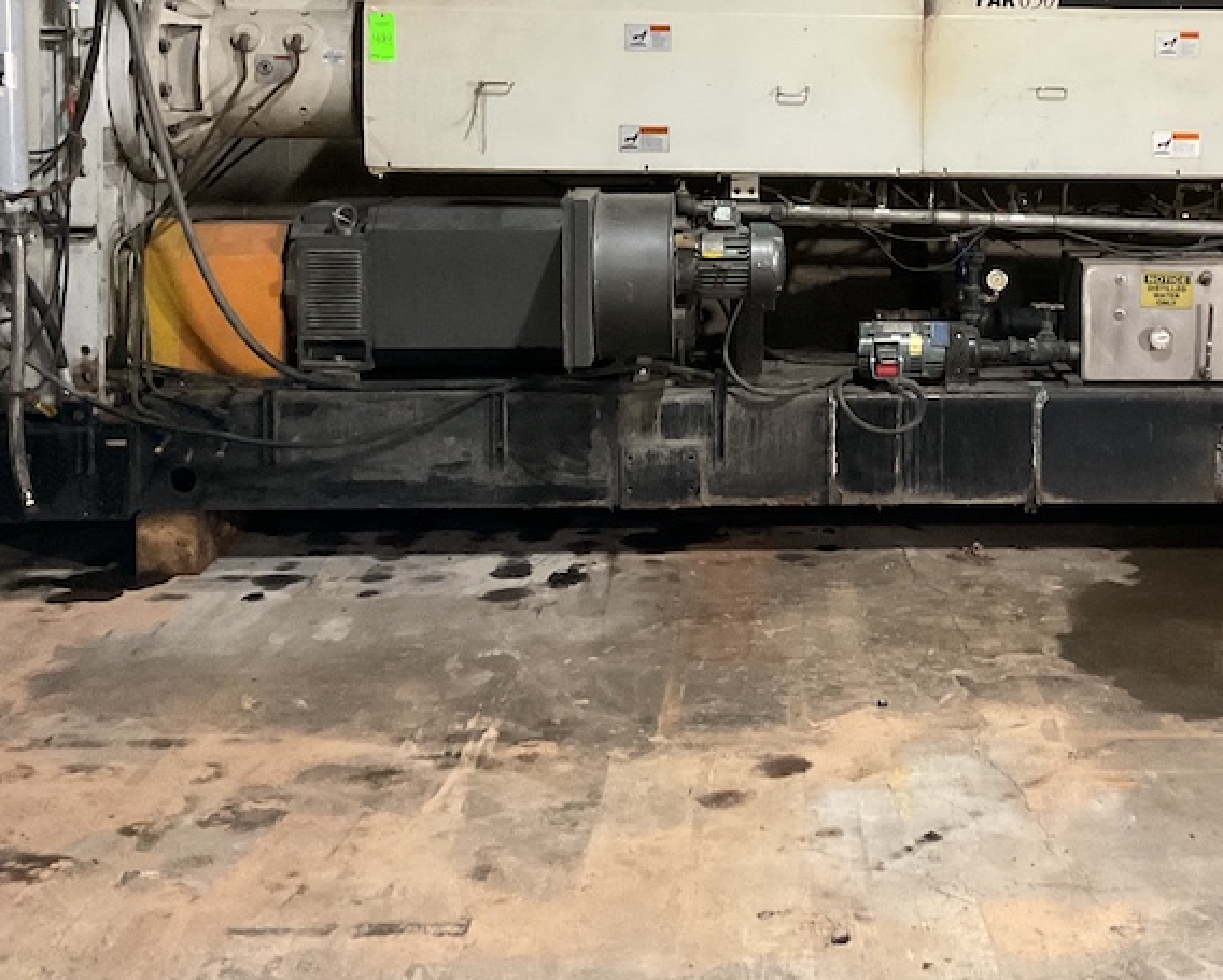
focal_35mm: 51
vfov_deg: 29.0
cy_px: 181
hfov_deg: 36.0
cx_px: 876
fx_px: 1847
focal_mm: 3
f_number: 1.8
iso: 400
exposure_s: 1/30
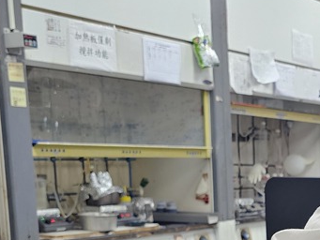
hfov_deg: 22.0
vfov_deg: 17.2
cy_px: 305
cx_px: 401
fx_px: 749
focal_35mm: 81
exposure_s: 1/120
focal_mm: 6.3
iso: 320
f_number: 1.7
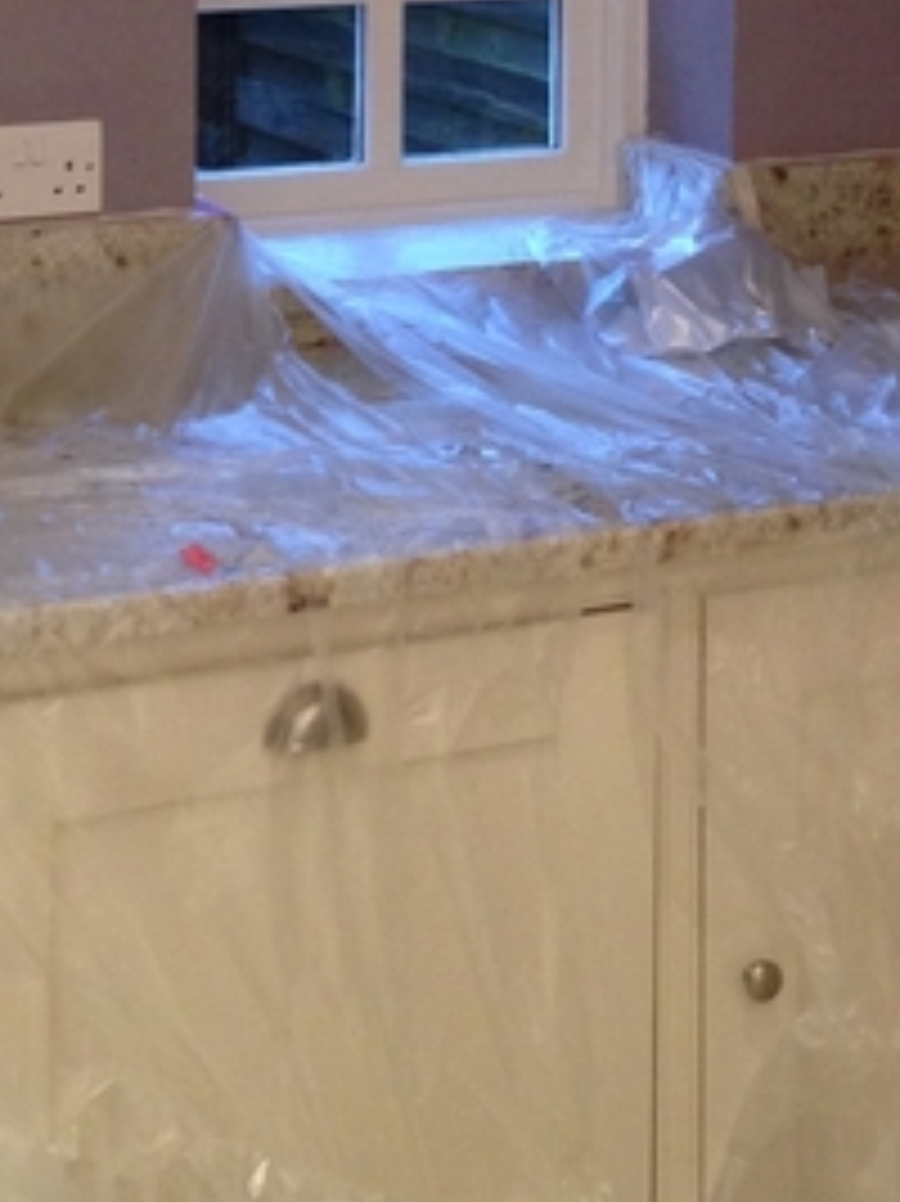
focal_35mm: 99
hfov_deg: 14.9
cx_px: 274
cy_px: -297
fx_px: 3435
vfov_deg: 18.6
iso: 125
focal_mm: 4.12
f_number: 2.4
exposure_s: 1/20
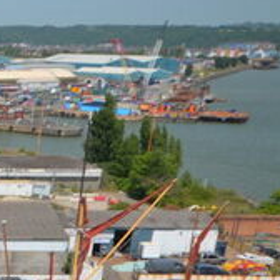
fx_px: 677
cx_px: -240
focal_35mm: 74
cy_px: 258
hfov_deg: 18.0
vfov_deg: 22.7
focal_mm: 14
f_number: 9
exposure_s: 1/320
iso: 100
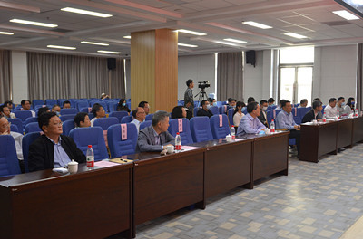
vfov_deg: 36.6
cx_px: 182
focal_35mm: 36
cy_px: 120
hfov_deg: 53.3
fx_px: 362
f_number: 4.5
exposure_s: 1/80
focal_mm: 24
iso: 1000
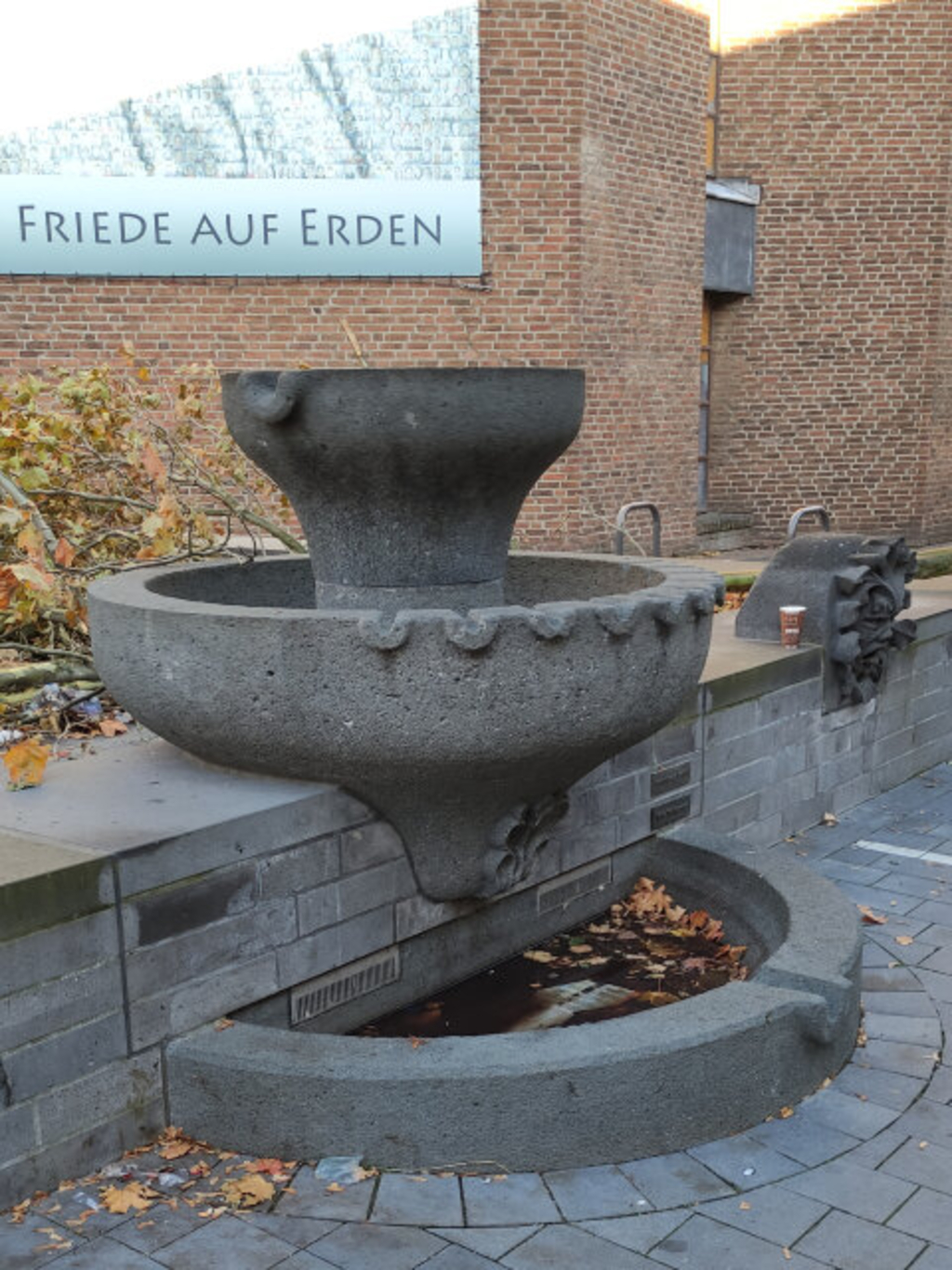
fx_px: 917
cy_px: 635
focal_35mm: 25
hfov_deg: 54.9
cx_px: 476
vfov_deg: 69.4
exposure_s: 1/125
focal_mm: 5.4
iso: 100
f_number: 1.9
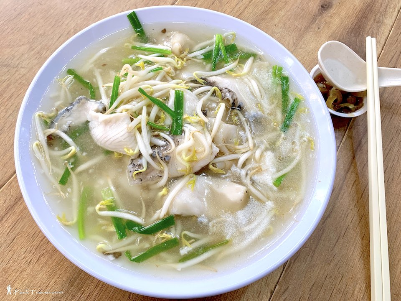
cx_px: 200
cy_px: 150
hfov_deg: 67.3
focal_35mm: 26
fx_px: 301
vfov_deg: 53.1
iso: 50
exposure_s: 1/89
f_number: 1.8
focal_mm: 4.25
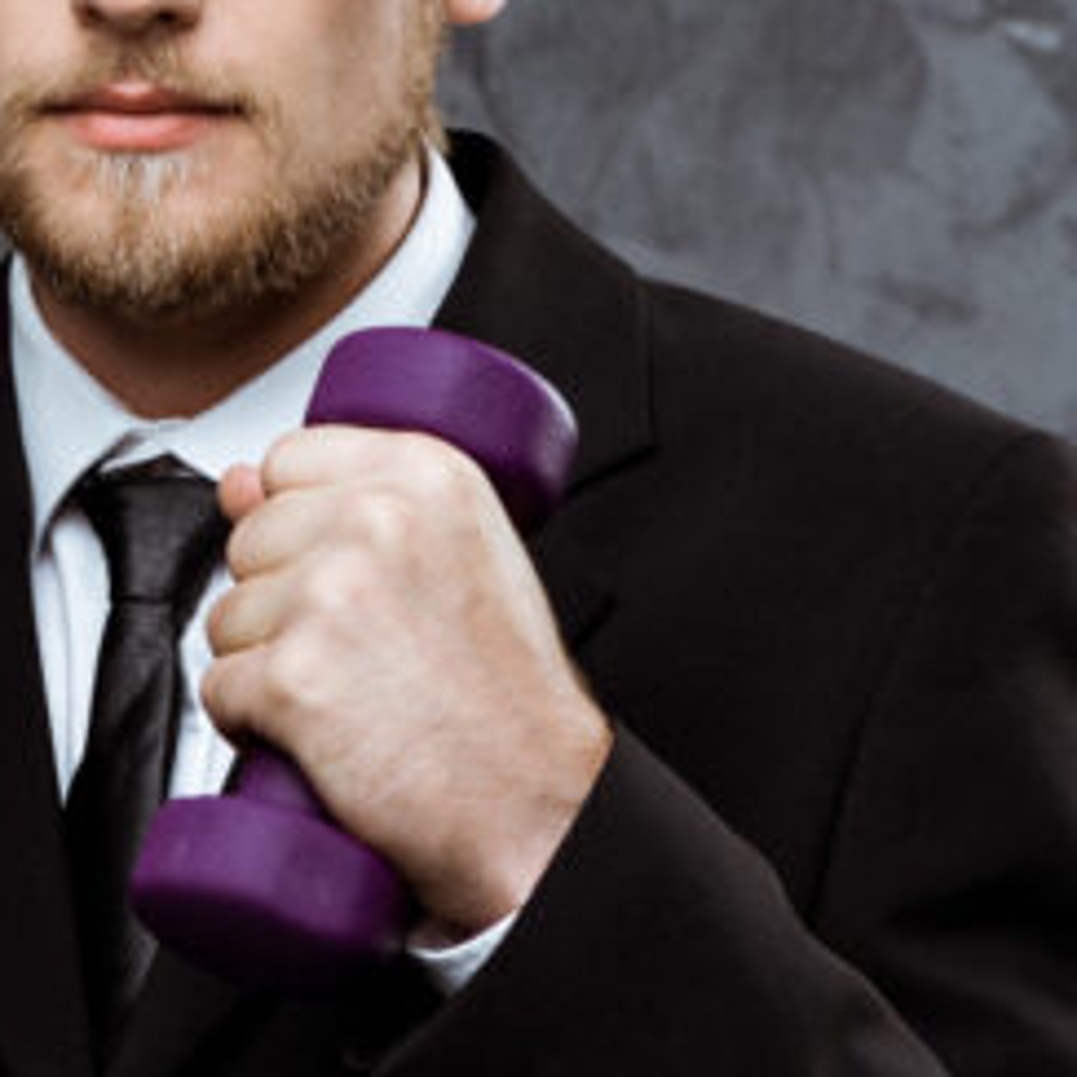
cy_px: 448
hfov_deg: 6.2
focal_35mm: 281
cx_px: -265
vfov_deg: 6.2
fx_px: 9891
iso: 100
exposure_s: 1/160
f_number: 7.1
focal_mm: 105
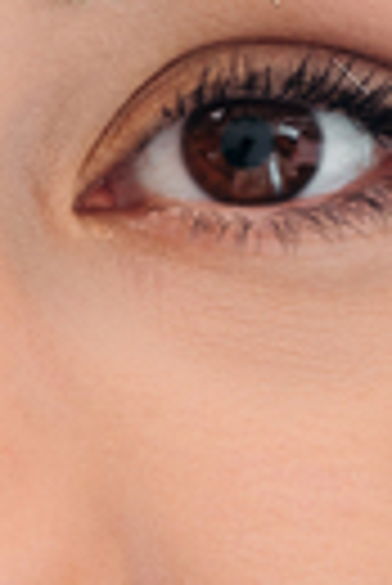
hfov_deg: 3.7
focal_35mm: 373
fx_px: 6076
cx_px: 14
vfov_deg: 5.5
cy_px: 400
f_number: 3.2
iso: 160
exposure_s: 1/200
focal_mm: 55
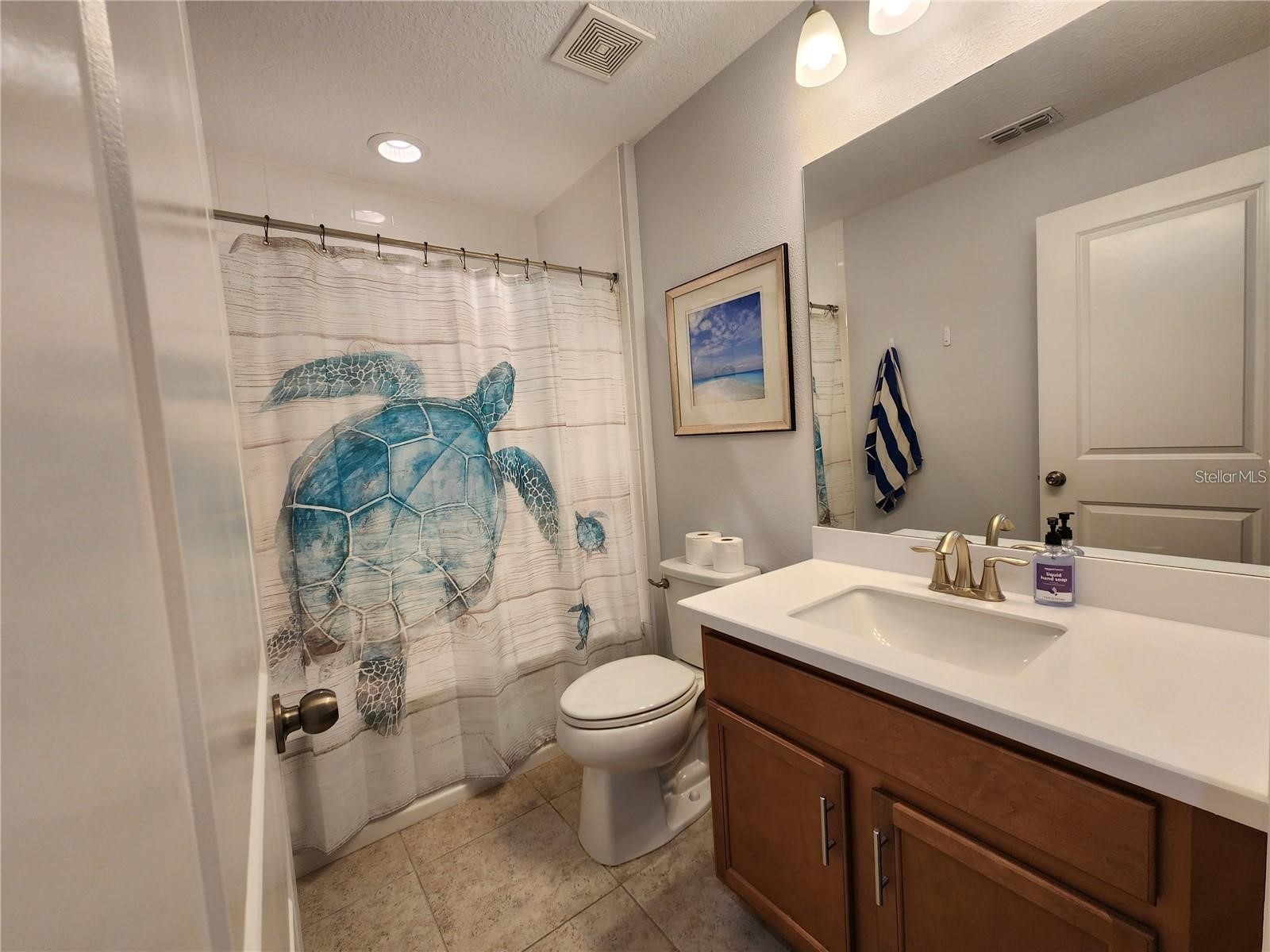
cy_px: 476
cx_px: 635
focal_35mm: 13
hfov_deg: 106.2
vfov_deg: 89.9
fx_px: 477
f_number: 2.2
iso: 80
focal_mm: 2.2
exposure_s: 1/60
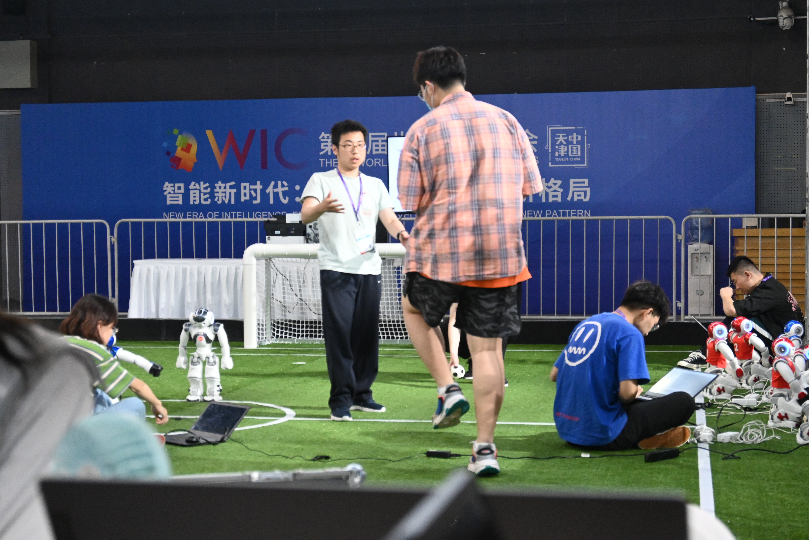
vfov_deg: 21.1
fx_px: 1449
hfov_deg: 31.2
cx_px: 404
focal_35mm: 64
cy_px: 270
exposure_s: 1/125
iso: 2800
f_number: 6
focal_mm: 43
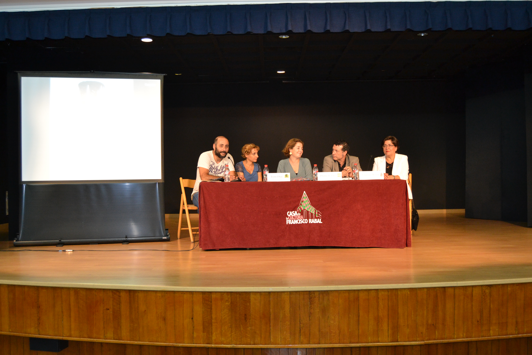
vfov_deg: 38.4
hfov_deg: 55.1
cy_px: 178
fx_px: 510
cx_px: 266
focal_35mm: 34
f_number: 3.8
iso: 1100
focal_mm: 23
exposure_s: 1/60
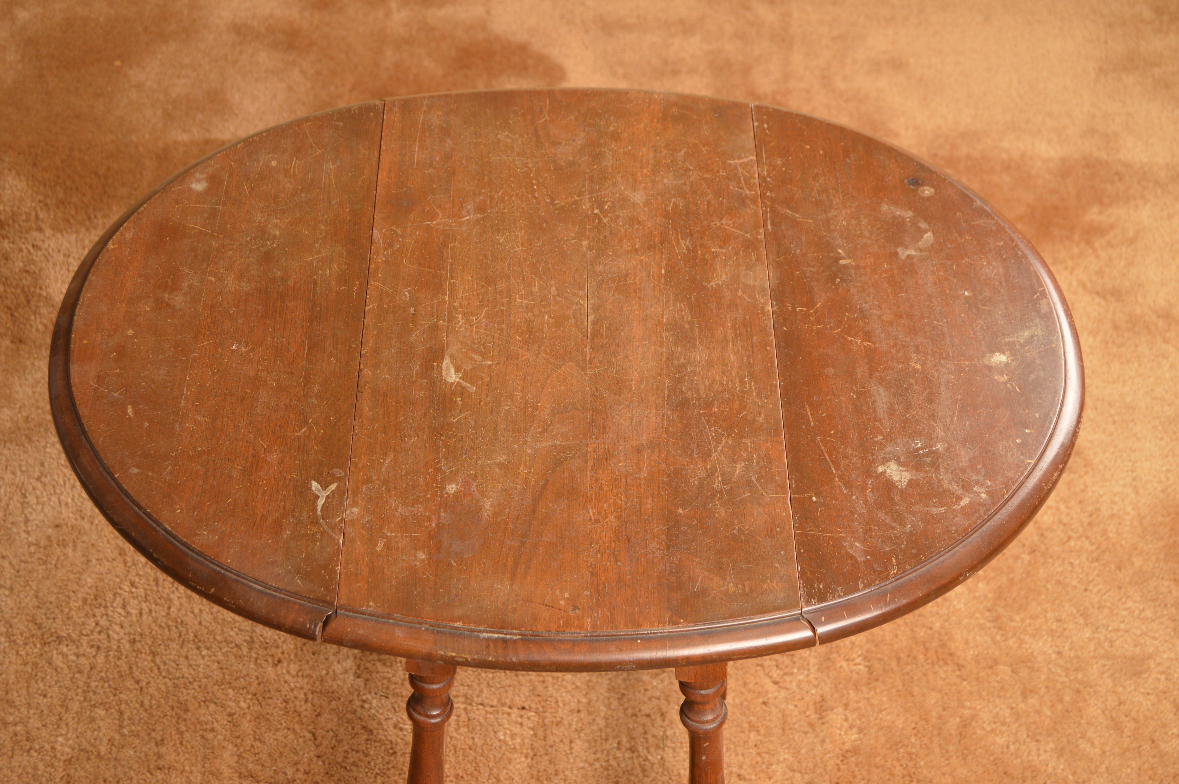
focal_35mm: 57
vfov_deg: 23.7
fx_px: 1865
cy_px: 392
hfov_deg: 35.1
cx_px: 590
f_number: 6.3
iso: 200
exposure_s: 1/160
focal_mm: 38
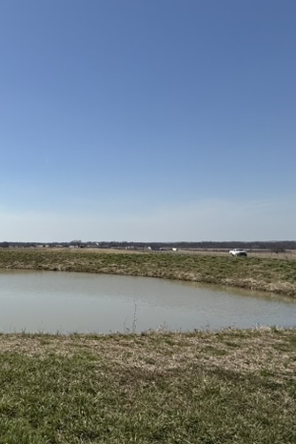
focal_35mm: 32
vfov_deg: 58.7
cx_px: -49
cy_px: 208
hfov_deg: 34.1
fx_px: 394
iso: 50
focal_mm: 2.22
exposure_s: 1/5618
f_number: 2.2
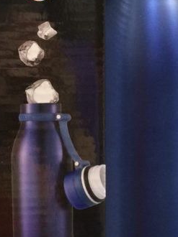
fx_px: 618
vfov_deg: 21.7
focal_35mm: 90
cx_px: 48
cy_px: 72
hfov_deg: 16.3
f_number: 2.2
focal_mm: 4.15
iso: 200
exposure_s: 1/33
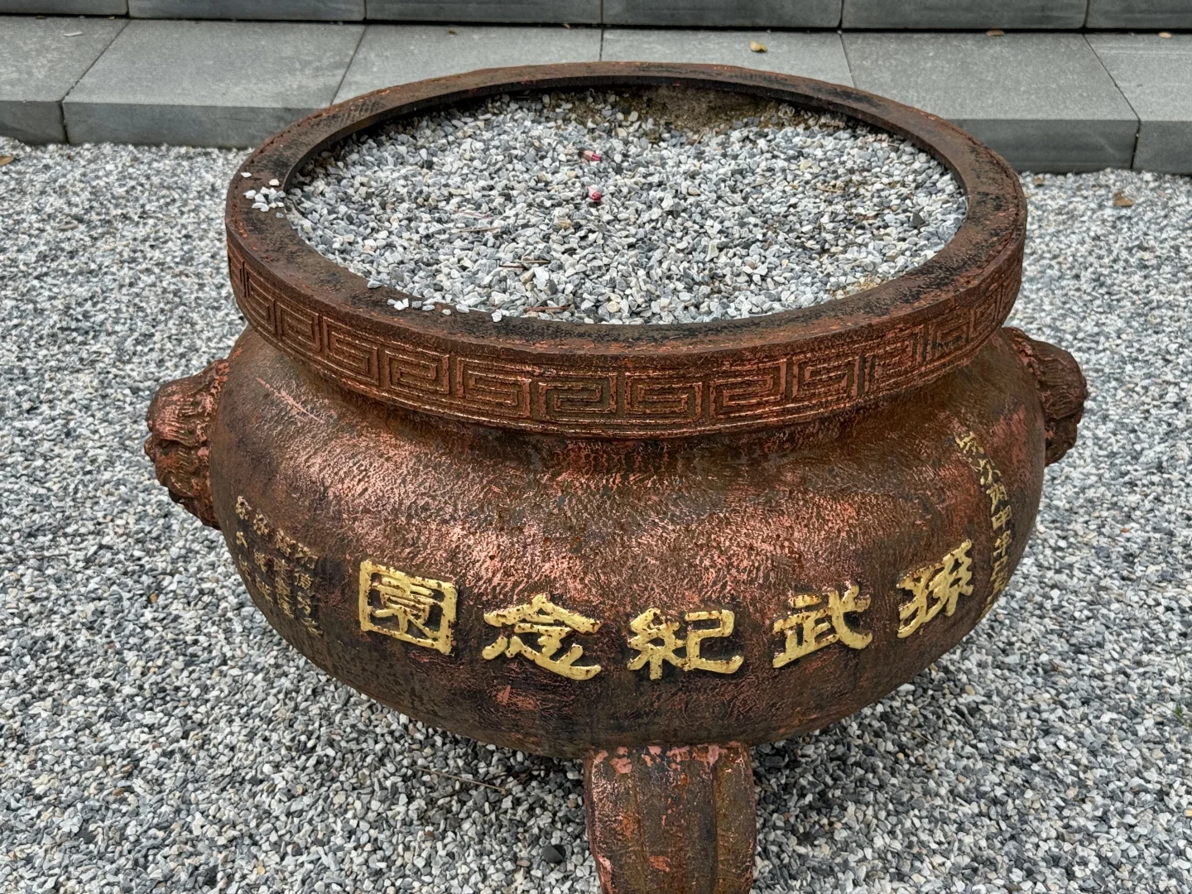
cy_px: 447
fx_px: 1653
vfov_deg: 30.3
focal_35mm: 48
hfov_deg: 39.7
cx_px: 596
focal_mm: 6.76
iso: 64
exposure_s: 1/3610
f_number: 1.78
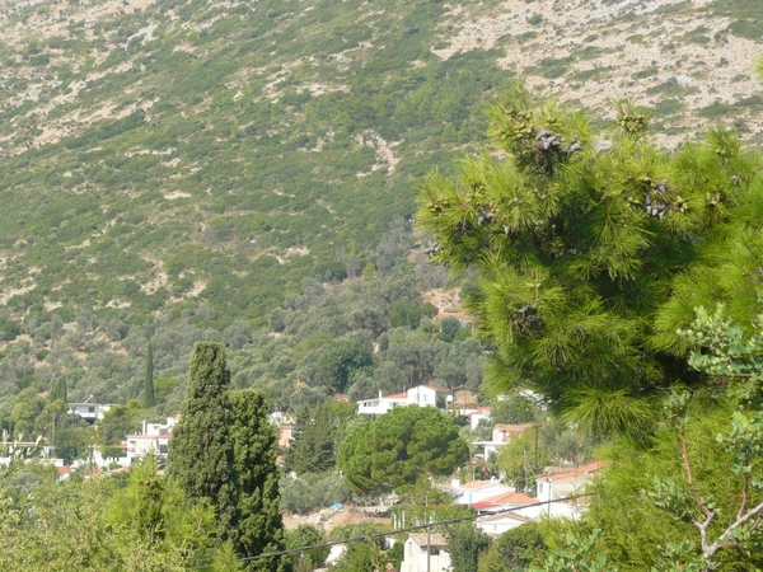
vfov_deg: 9.6
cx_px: 382
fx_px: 3394
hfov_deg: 12.8
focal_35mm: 154
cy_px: 286
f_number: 4.7
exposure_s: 1/320
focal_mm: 20.9
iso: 100
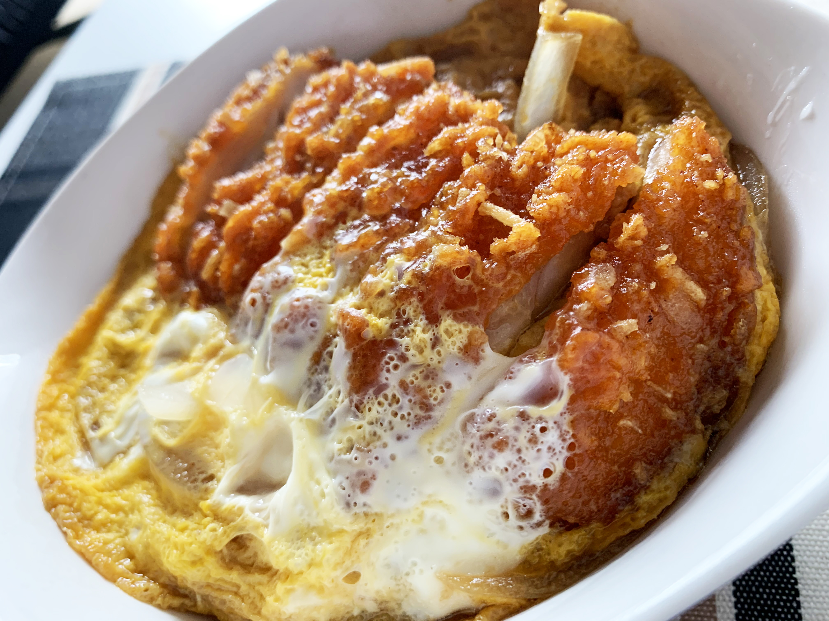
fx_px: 623
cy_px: 310
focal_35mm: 26
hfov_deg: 67.3
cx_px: 414
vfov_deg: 53.1
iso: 125
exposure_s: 1/60
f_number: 1.8
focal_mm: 4.25
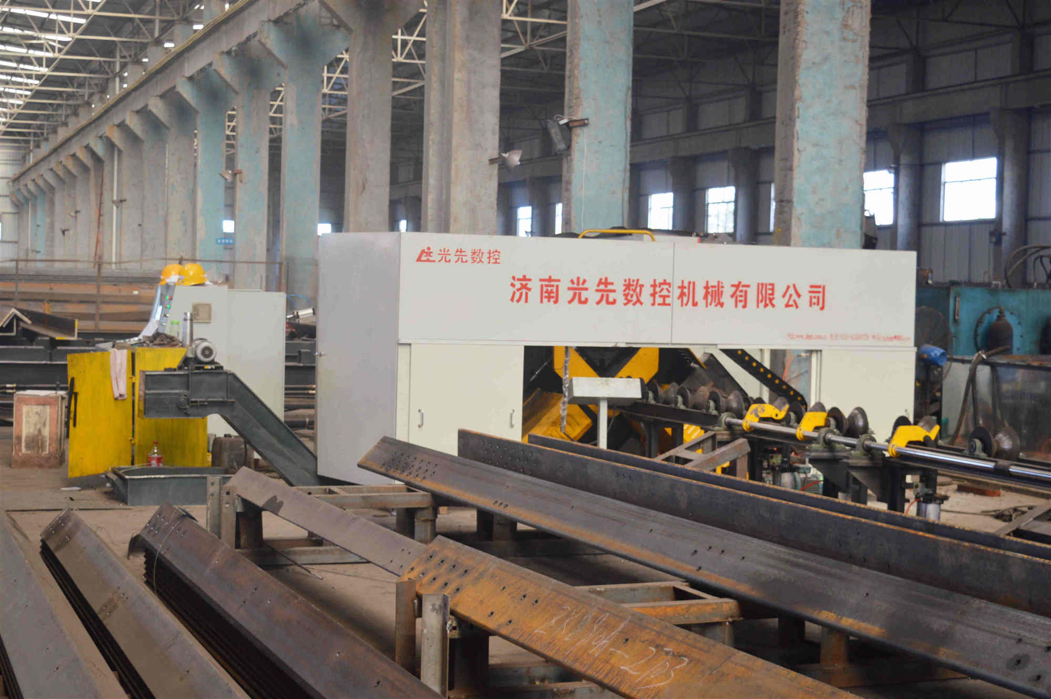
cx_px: 526
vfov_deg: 23.7
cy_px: 350
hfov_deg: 35.1
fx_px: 1663
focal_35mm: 57
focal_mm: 38
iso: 400
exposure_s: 1/80
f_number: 4.8
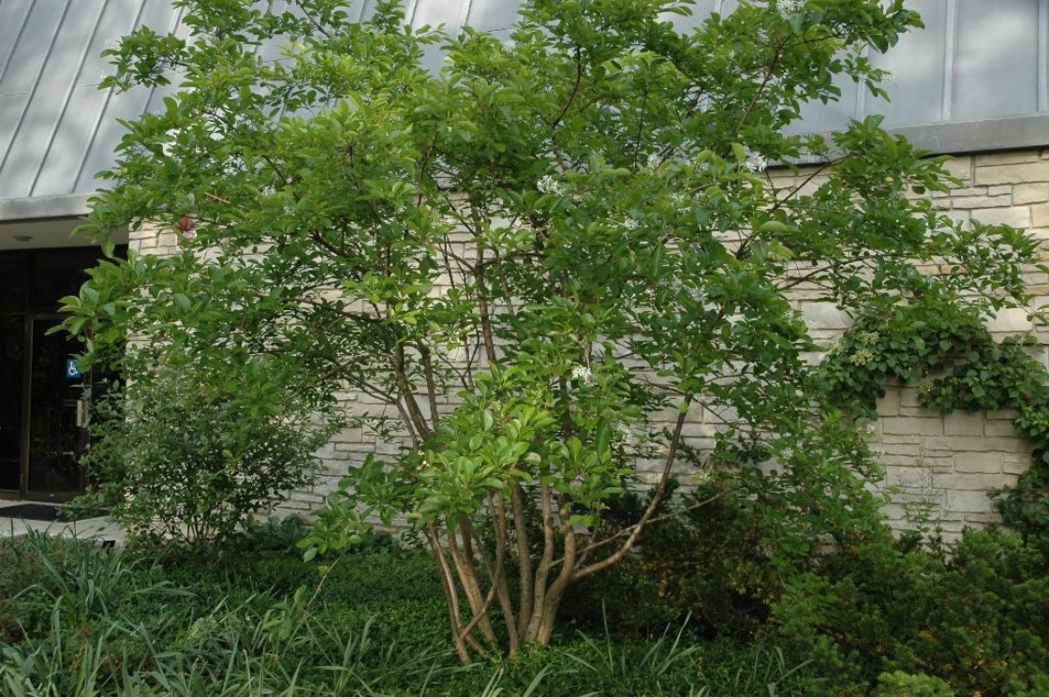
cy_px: 348
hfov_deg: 51.3
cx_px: 524
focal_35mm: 38
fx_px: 1091
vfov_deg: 35.4
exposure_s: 1/200
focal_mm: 25
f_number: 5
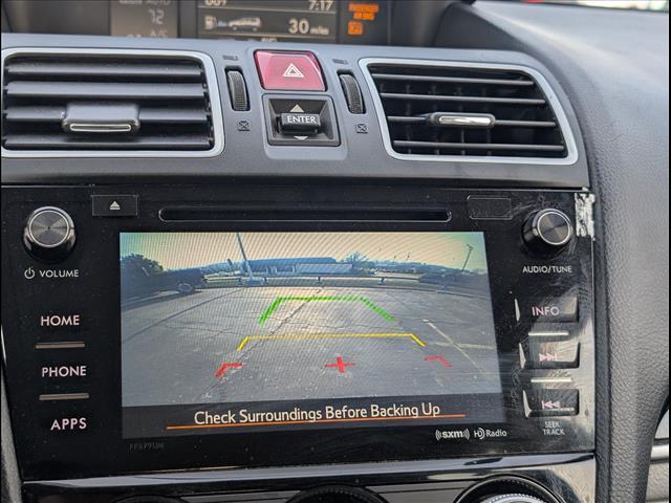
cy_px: 252
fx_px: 950
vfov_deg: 29.7
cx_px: 336
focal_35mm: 49
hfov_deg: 38.9
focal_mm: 6.9
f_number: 1.68
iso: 65
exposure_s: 1/333
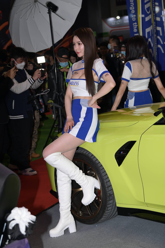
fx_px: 481
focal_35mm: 70
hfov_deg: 19.5
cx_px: 82
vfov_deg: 28.8
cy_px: 124
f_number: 4.5
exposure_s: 1/200
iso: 250
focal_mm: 70
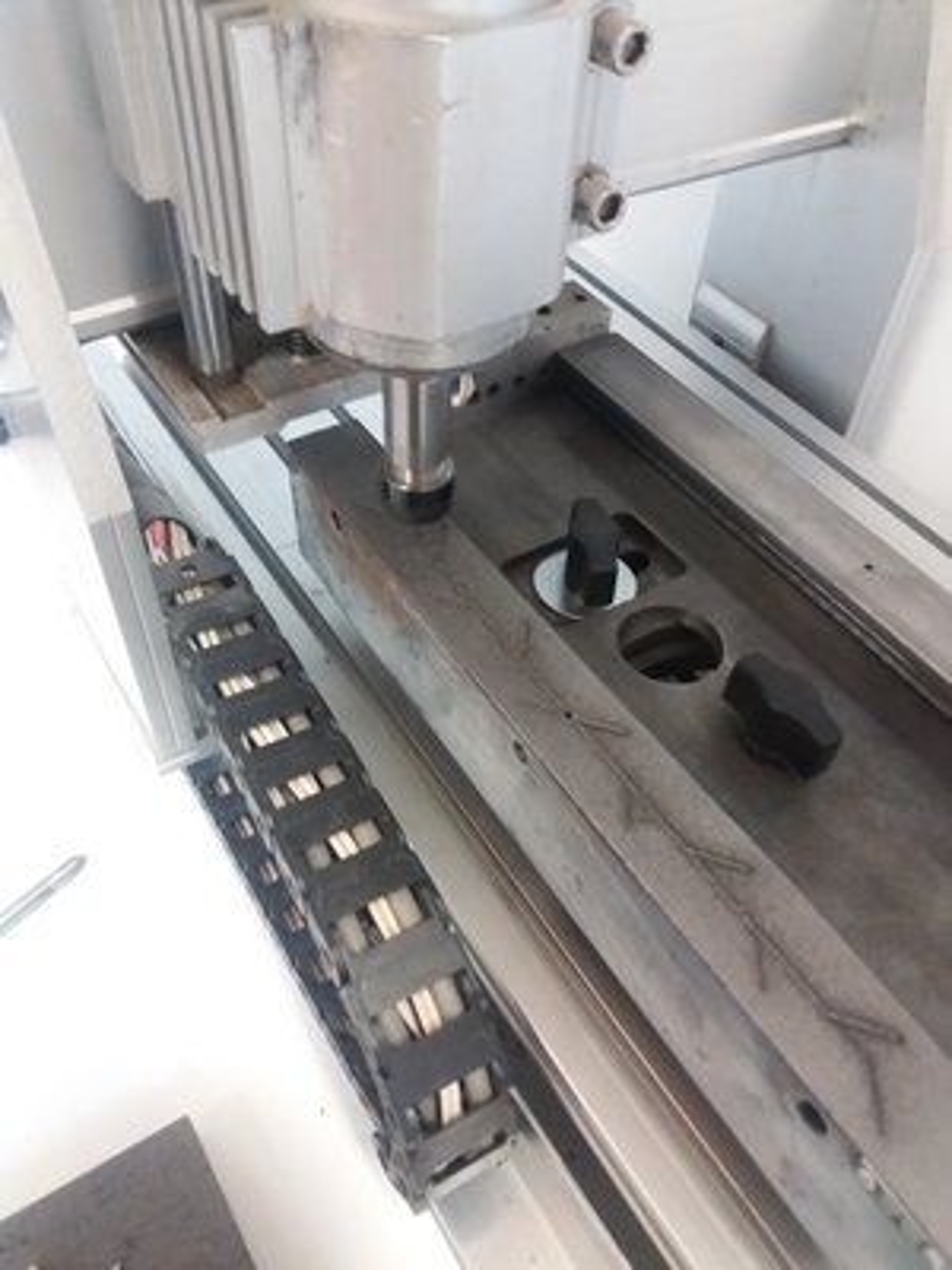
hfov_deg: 49.7
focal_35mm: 28
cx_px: 476
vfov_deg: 63.4
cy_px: 635
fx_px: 1027
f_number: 1.9
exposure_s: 1/17
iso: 320
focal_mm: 3.7
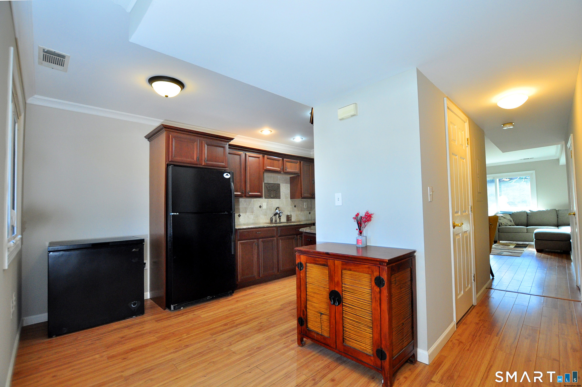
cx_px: 291
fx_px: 242
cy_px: 194
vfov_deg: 77.2
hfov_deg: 100.5
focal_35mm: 15
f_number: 4.5
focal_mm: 10
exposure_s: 1/60
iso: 800
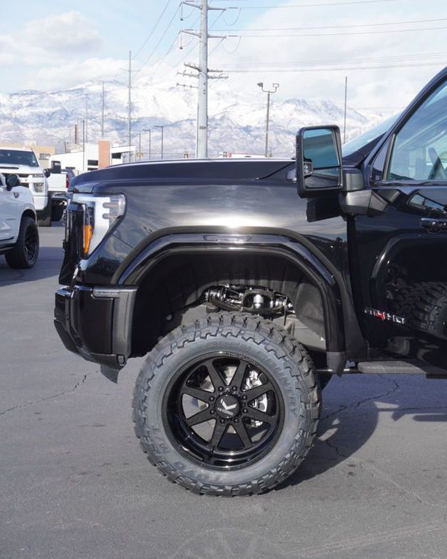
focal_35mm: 60
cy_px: 282
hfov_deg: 24.5
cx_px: 420
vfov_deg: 31.5
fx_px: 993
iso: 100
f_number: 8
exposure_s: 1/160
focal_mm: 28
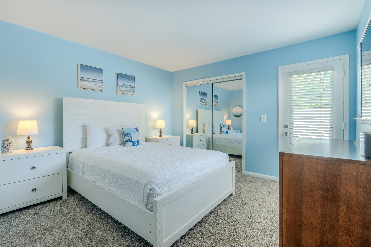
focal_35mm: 16
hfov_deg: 96.7
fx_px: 165
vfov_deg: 73.7
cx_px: 186
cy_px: 124
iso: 800
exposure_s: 1/25
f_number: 20
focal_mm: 16
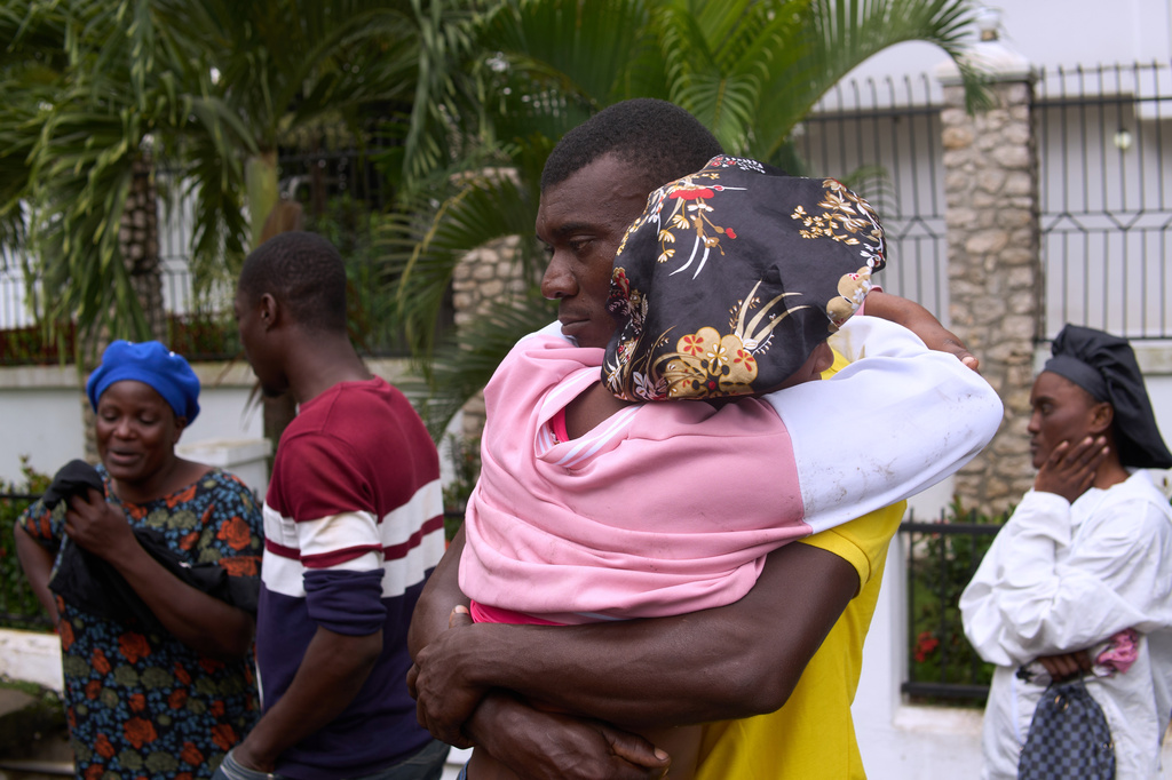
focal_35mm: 45
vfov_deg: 29.8
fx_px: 1464
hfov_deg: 43.6
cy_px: 390
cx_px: 586
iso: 100
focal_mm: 30
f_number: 4.5
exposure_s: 1/320
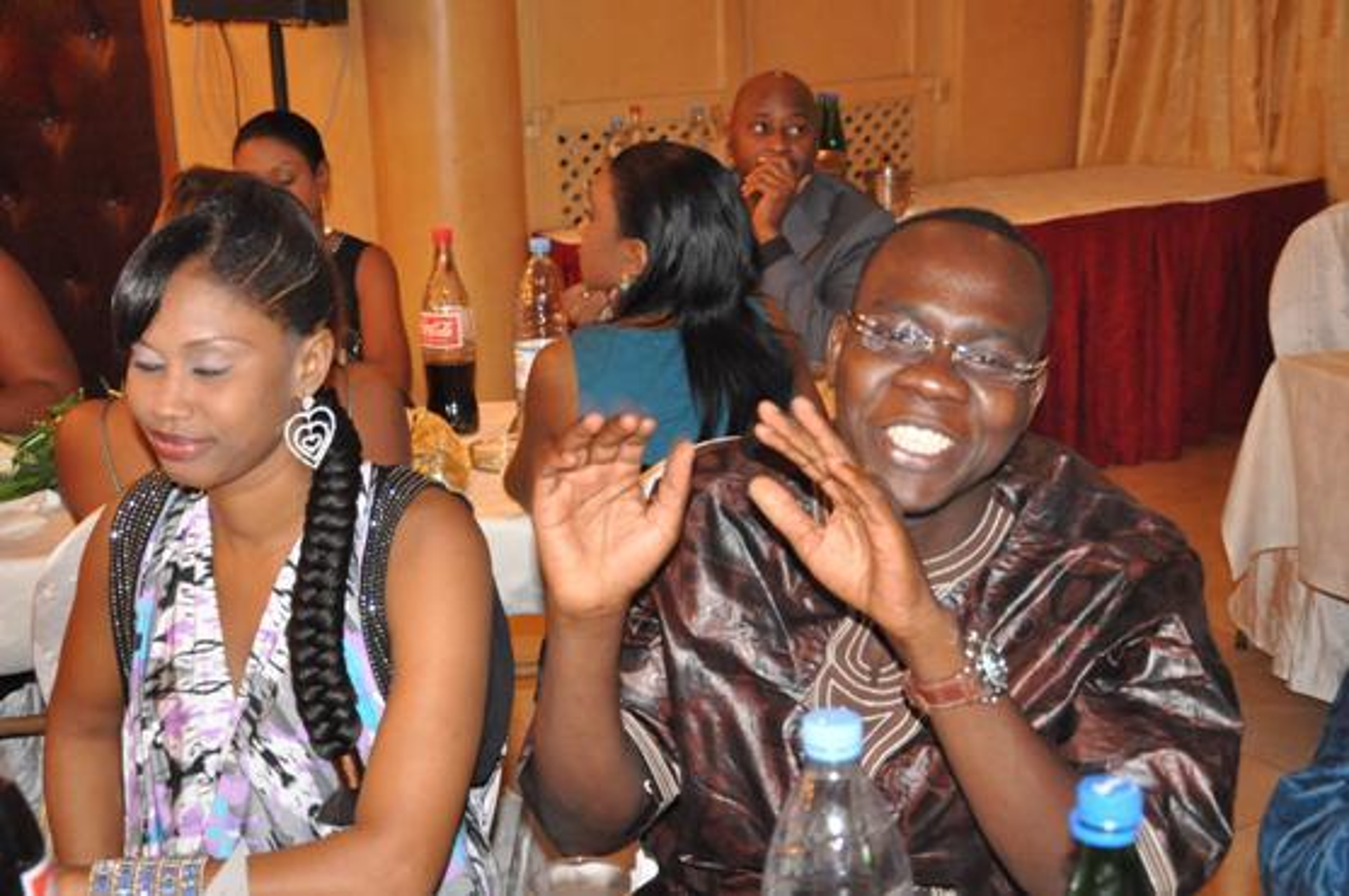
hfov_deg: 37.9
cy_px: 448
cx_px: 674
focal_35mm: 52
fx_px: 1965
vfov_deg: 25.7
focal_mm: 35
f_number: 5.6
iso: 3200
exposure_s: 1/60
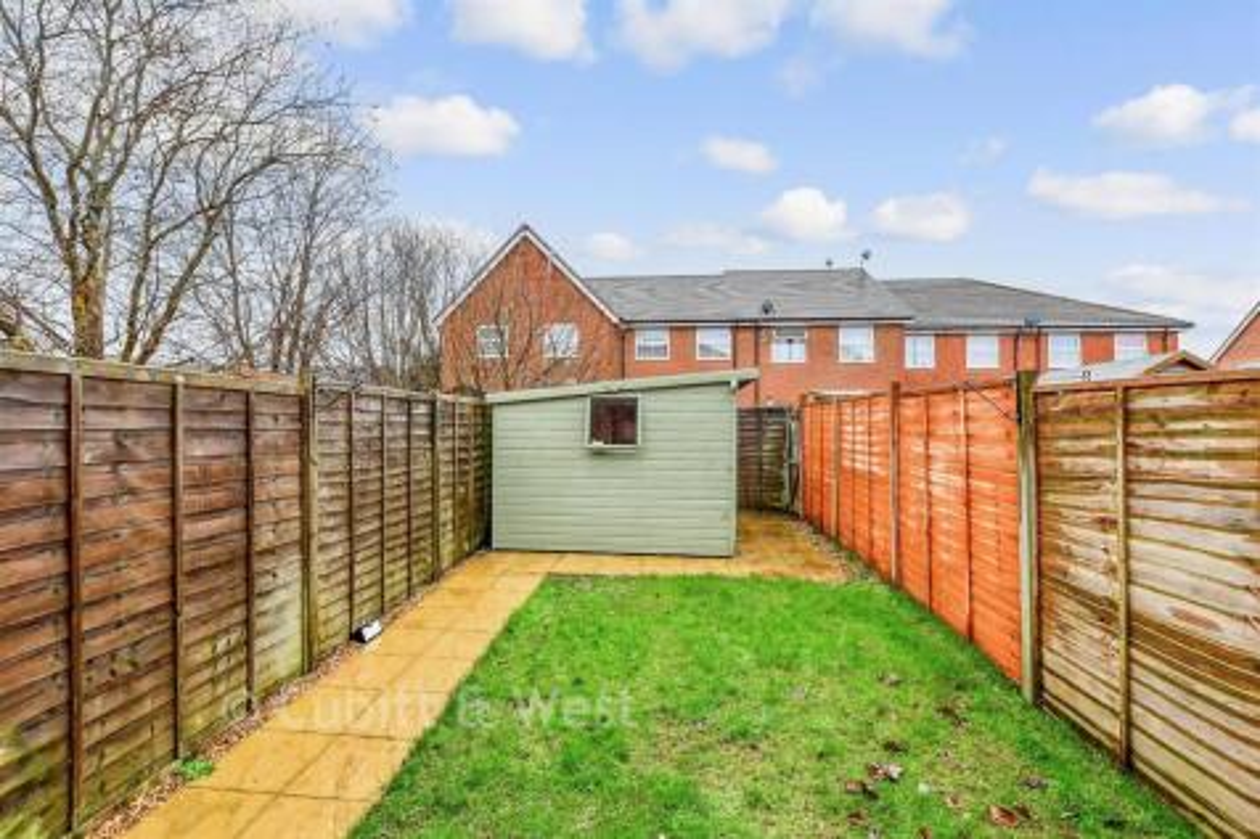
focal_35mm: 15
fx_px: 525
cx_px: 630
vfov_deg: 77.3
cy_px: 420
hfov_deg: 100.4
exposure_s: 1/40
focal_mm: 10
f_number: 7.1
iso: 500
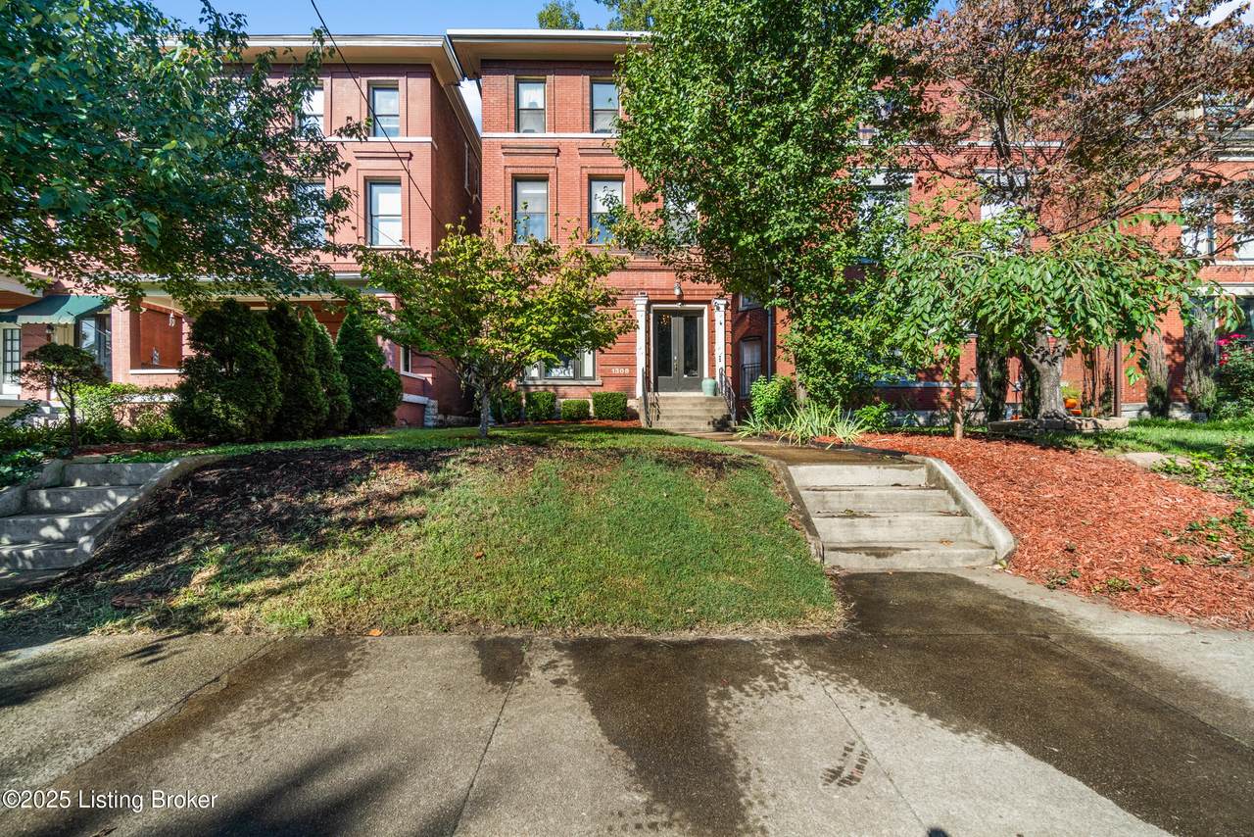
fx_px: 523
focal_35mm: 15
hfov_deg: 100.4
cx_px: 627
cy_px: 418
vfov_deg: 77.4
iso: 400
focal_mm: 10
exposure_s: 1/1250
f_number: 8
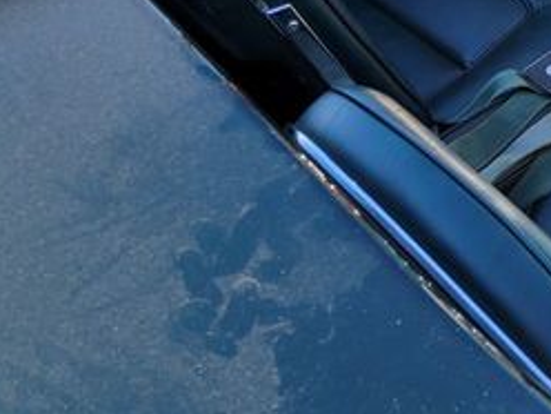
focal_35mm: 62
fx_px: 987
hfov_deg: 29.5
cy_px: -47
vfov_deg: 22.3
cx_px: 527
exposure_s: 1/201
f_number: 1.8
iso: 16
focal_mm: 6.7
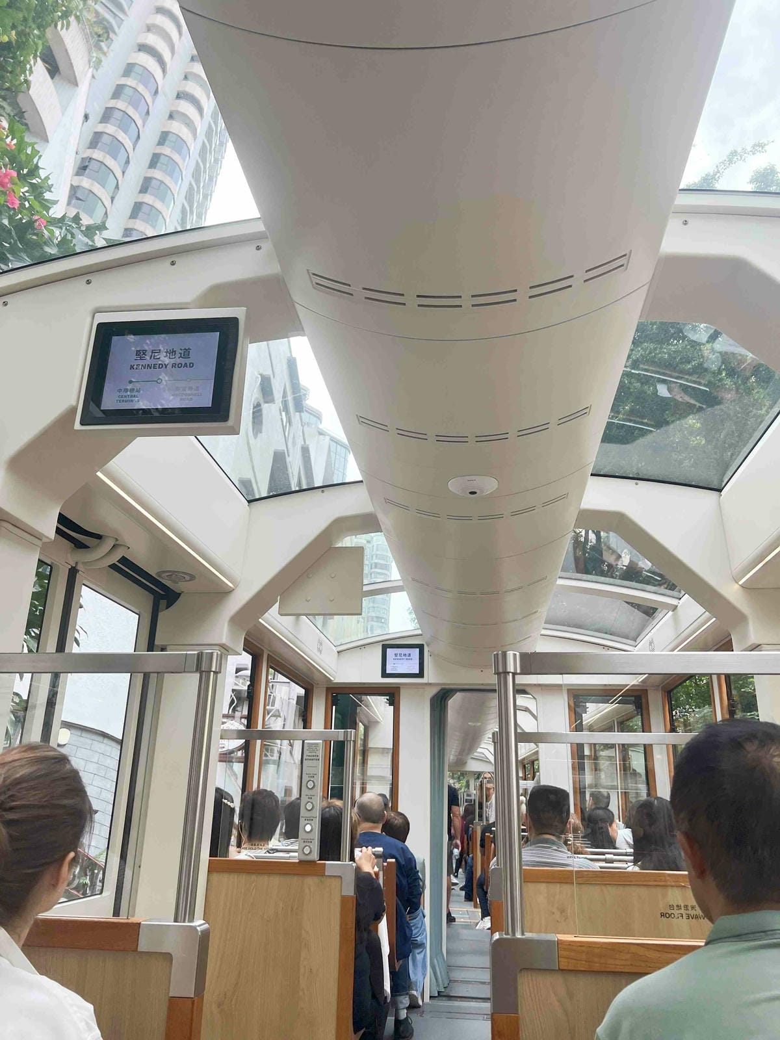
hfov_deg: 53.1
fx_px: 781
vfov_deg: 67.3
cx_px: 390
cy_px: 520
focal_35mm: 26
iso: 50
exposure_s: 1/387
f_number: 1.5
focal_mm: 5.7
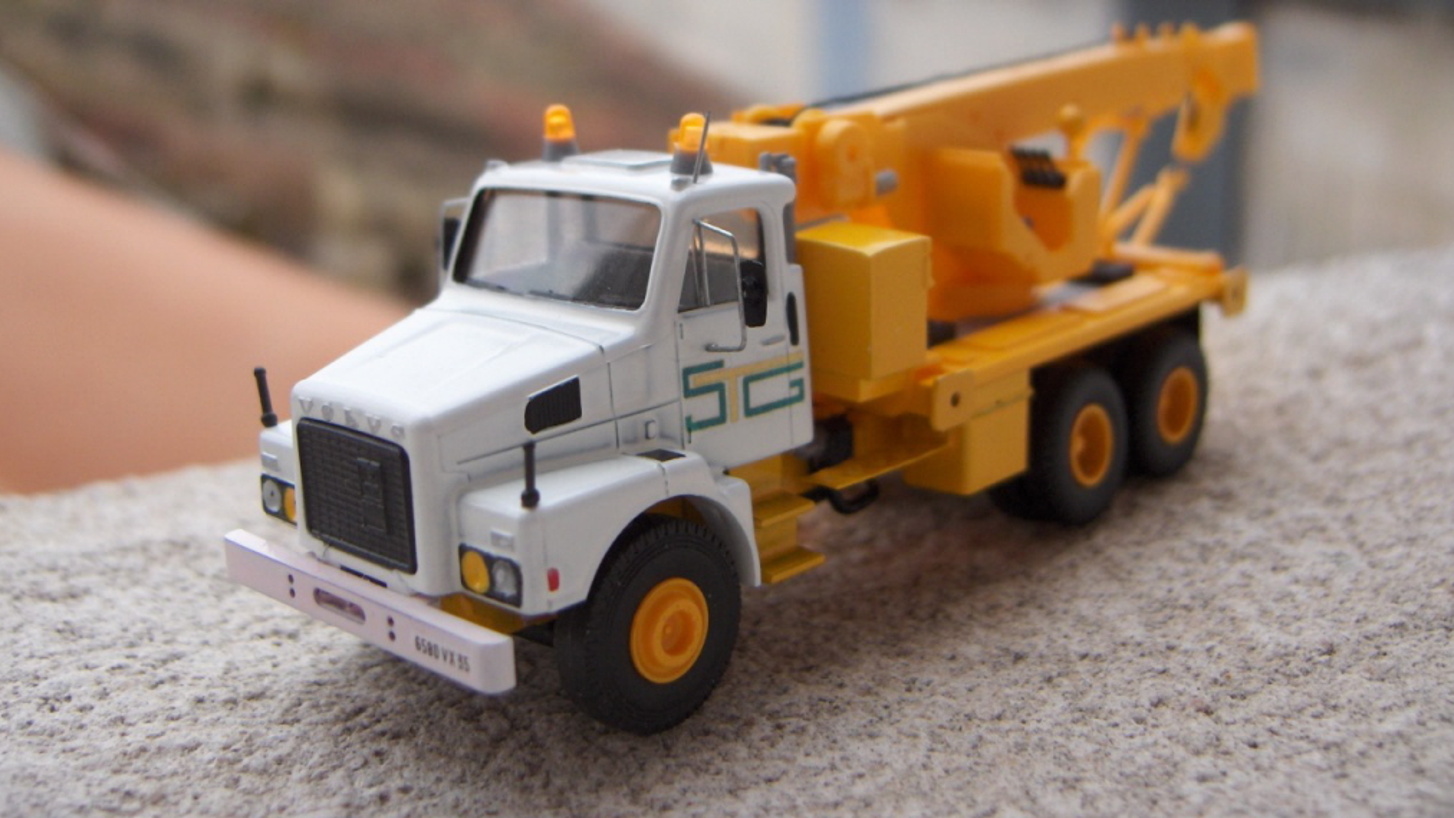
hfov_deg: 47.4
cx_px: 726
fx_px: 1658
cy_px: 276
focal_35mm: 43
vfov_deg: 27.5
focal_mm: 8
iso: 100
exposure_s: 1/444
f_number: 2.8
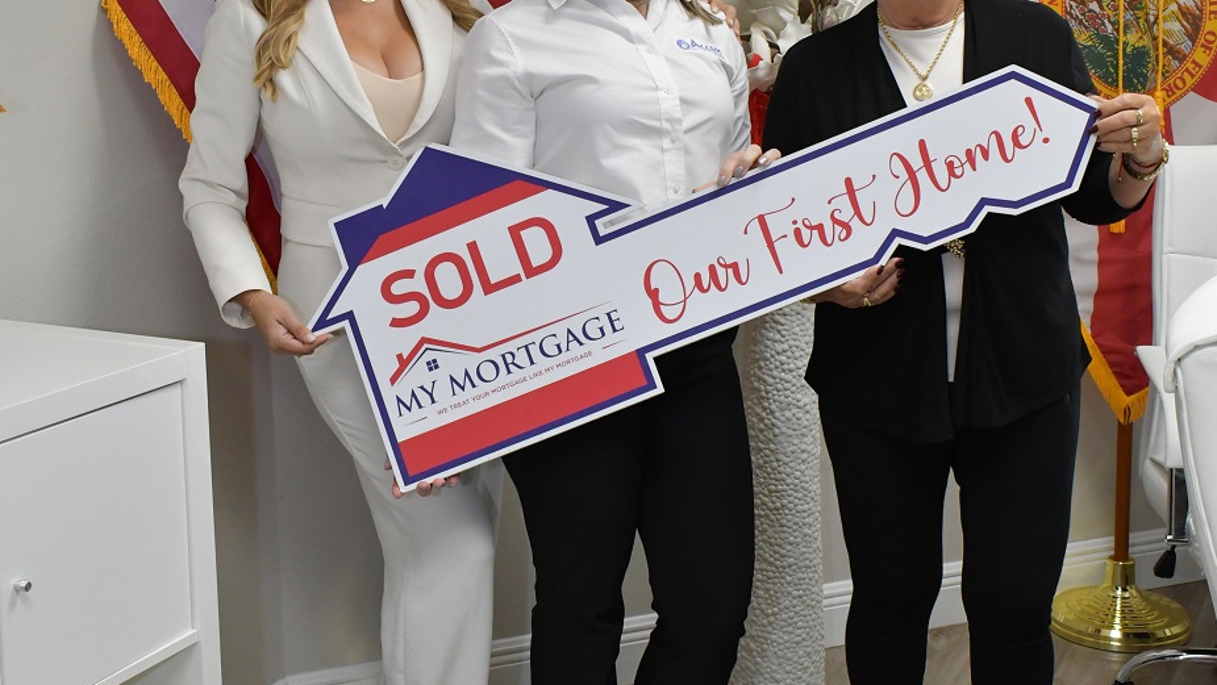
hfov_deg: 39.9
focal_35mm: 52
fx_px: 1679
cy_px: 226
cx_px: 608
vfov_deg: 23.0
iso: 2000
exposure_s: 1/125
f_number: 4.5
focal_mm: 22
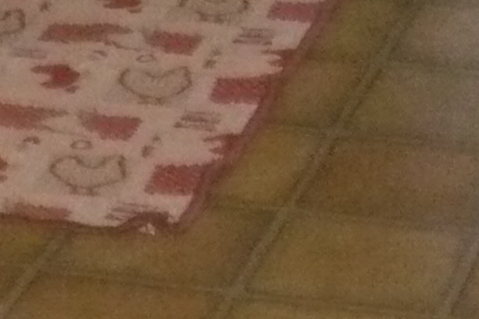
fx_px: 2953
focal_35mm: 222
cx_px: -120
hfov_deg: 9.1
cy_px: -607
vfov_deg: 5.8
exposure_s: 1/30
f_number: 2.8
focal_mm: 6.1
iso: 400
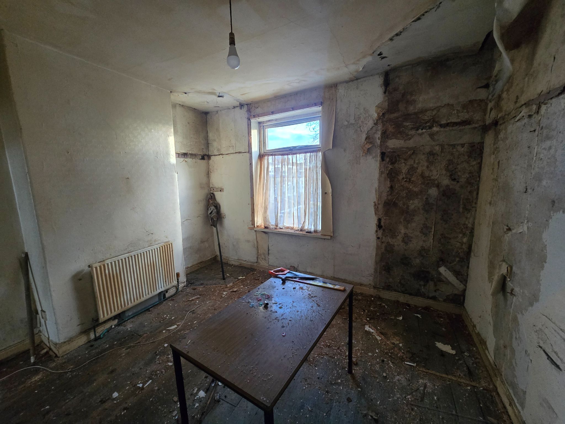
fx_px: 212
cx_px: 282
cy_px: 212
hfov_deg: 106.2
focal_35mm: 13
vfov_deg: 89.9
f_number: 2.2
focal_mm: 2.2
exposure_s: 1/50
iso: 640
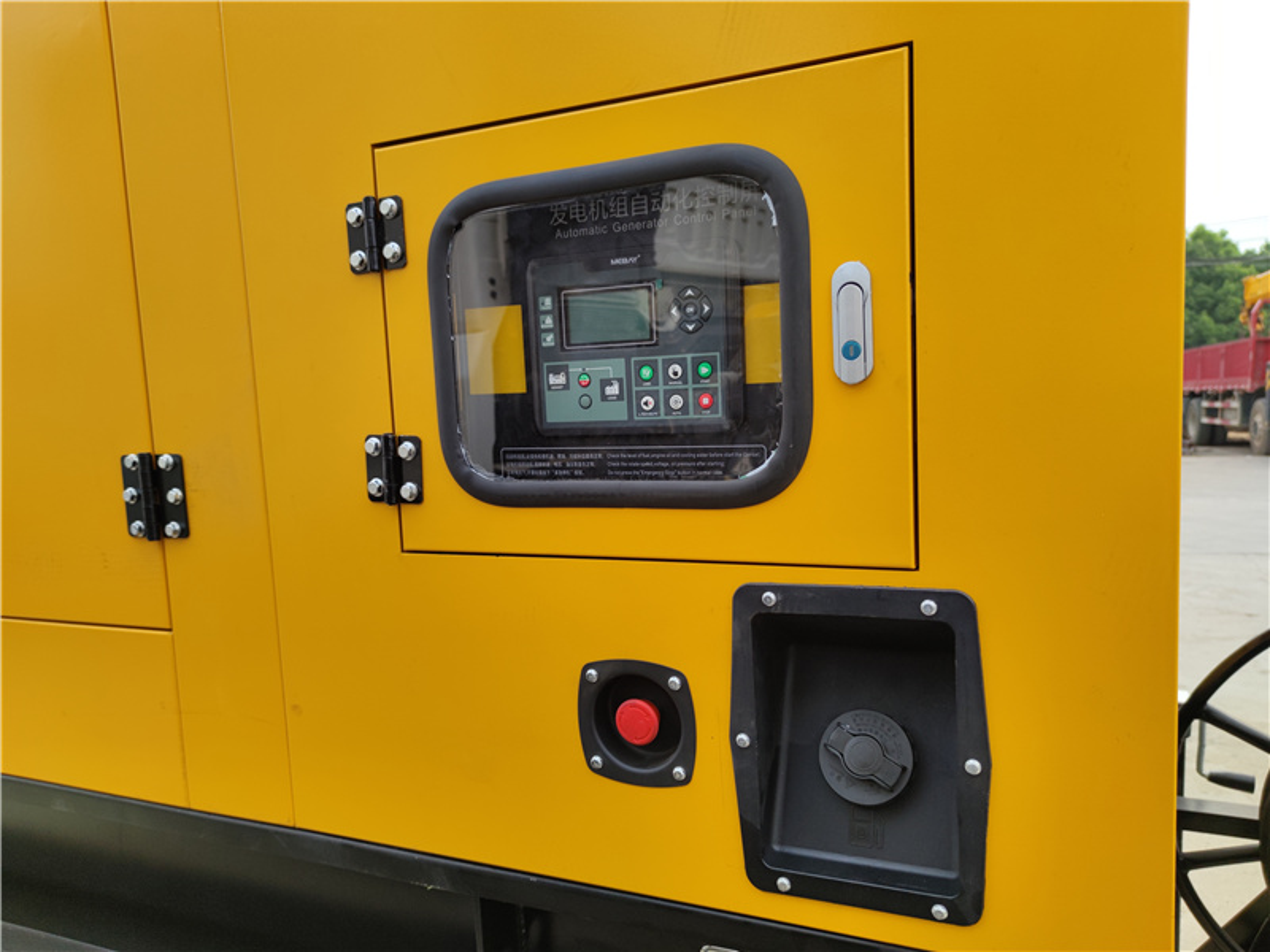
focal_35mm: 24
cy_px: 476
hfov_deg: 71.6
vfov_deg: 56.8
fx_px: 881
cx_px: 635
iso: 50
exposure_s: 1/943
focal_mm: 6.72
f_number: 1.69
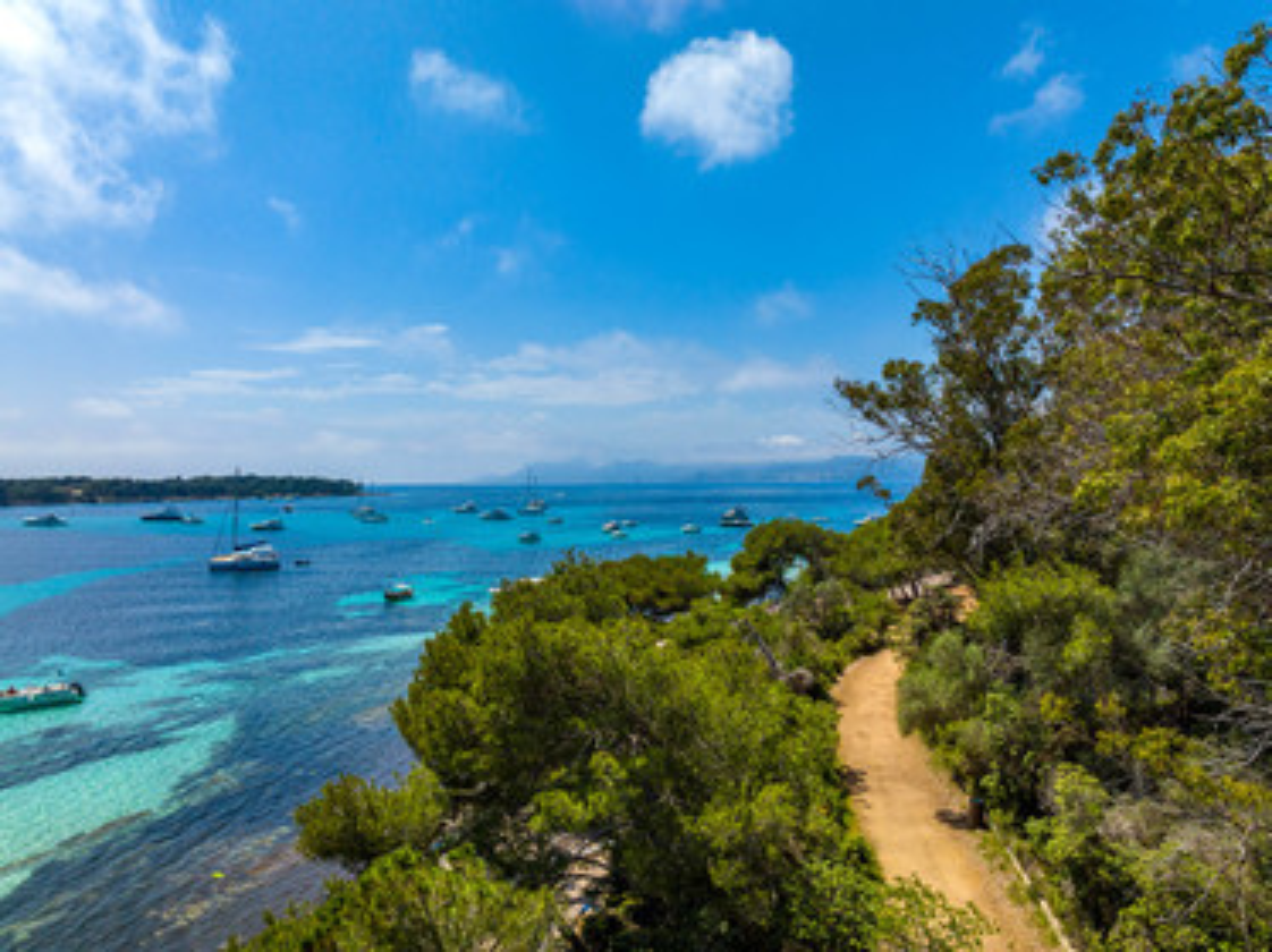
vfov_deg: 56.8
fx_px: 881
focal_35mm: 24
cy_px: 476
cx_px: 636
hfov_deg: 71.6
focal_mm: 12.3
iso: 200
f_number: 8
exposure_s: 1/640
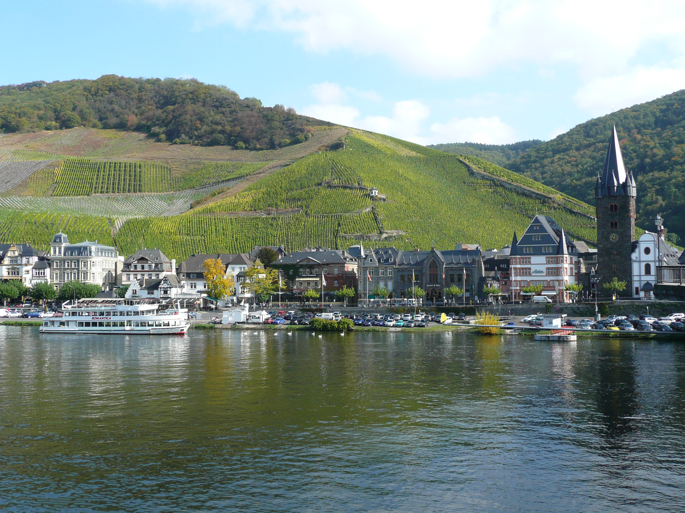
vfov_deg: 39.7
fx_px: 712
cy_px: 256
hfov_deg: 51.4
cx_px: 342
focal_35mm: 36
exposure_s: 1/400
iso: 100
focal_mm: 5.8
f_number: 3.7
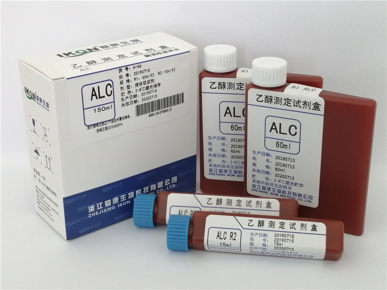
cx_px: 194
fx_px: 637
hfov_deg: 33.8
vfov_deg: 25.7
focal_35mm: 57
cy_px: 145
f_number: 1.8
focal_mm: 3.64
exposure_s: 1/30
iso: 125
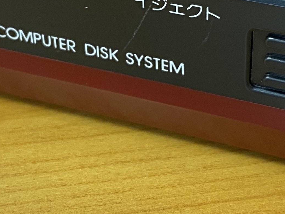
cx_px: 138
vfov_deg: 16.0
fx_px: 724
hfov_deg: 22.3
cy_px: -56
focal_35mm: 88
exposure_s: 1/50
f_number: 1.8
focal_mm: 4.25
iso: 125
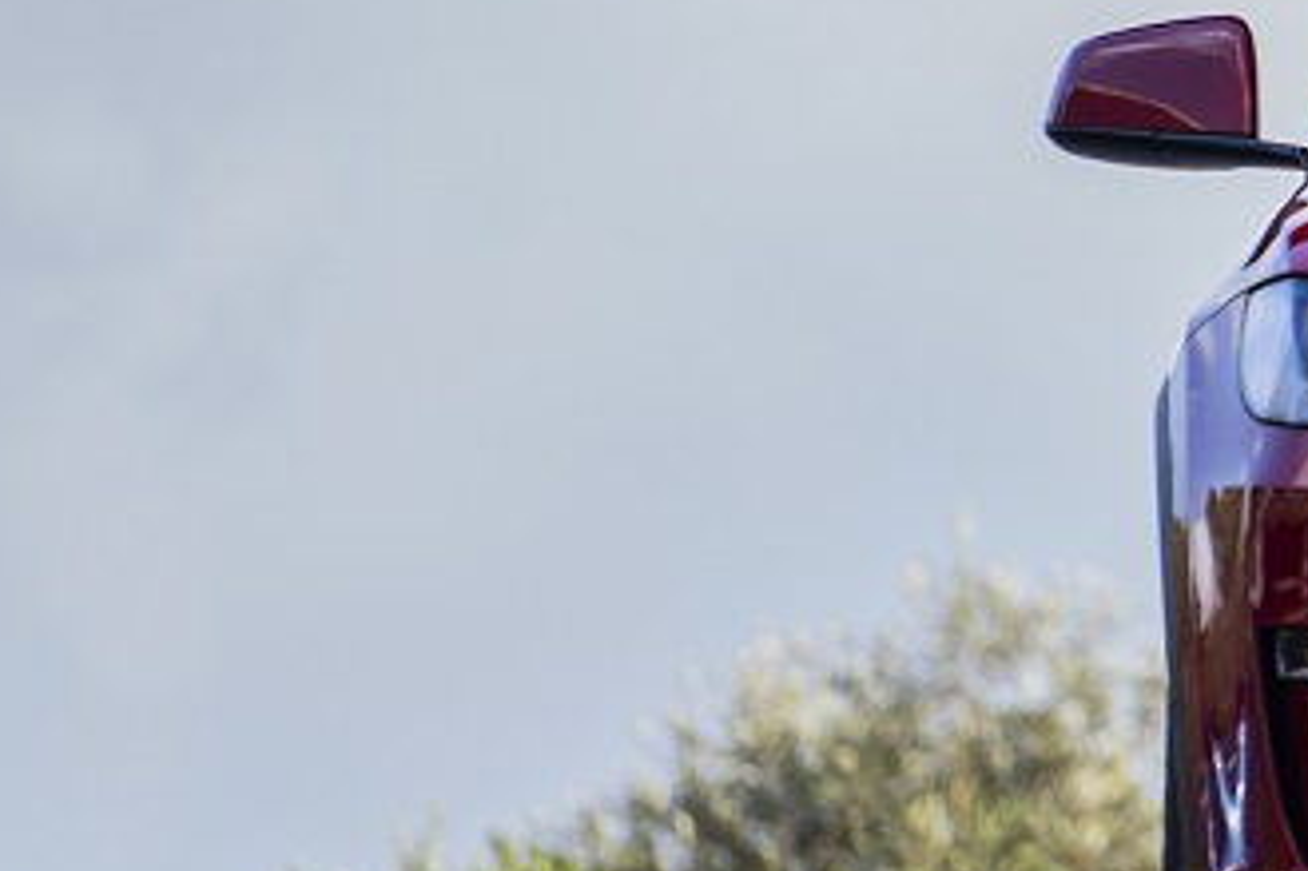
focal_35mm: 729
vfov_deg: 1.9
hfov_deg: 2.8
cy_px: 4
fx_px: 26473
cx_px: 2290
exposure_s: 1/250
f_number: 4
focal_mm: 200
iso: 500
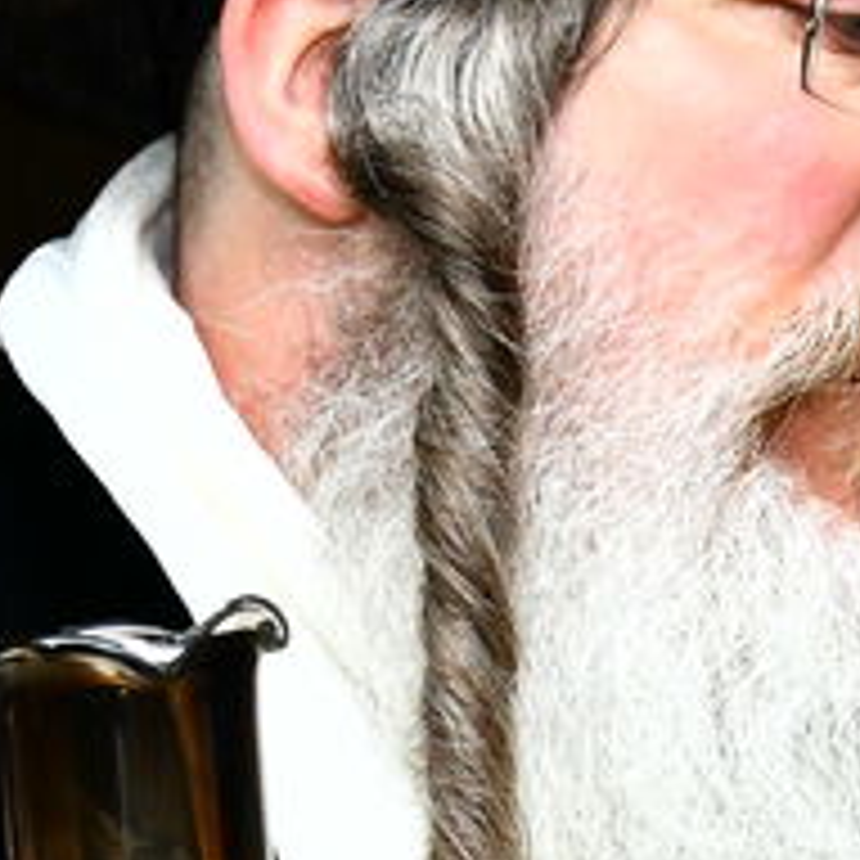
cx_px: 752
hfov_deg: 6.7
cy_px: 714
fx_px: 7336
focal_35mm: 261
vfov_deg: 6.7
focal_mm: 42
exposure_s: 1/320
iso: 1250
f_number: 7.1
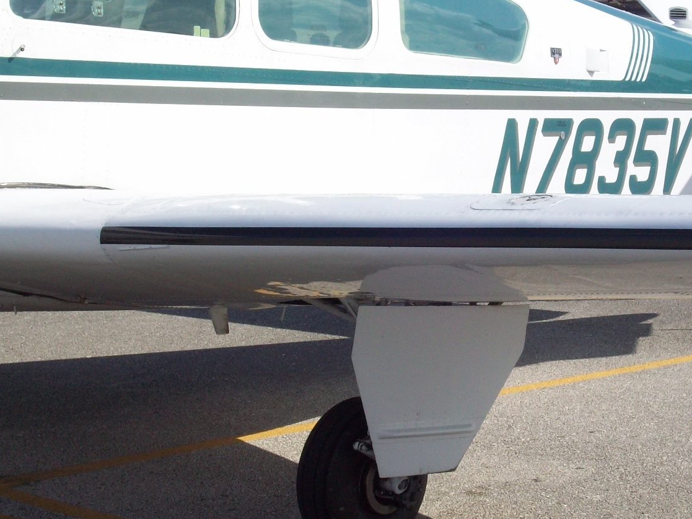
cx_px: 427
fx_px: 2379
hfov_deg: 16.5
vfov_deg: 12.5
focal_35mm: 119
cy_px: 263
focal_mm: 14.3
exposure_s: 1/346
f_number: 7.6
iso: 80
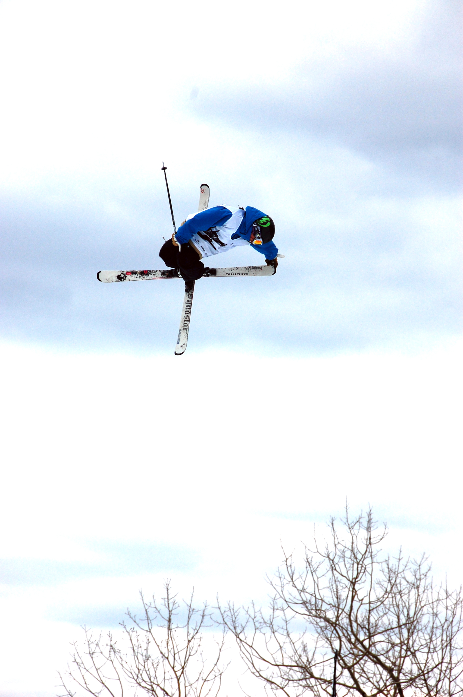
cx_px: 232
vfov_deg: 9.2
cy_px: 348
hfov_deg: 6.1
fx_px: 4348
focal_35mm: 225
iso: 400
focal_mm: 150
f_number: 10
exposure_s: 1/1000
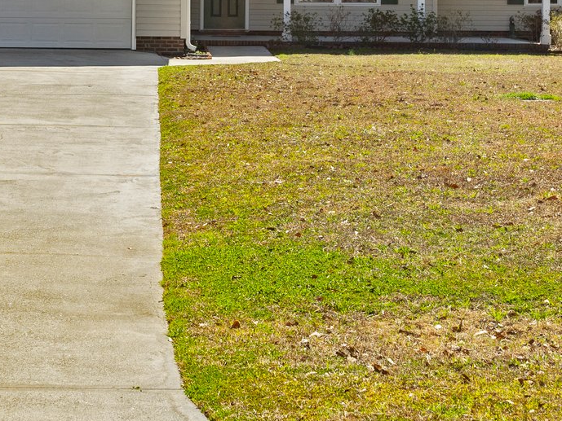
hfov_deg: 19.6
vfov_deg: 14.6
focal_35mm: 100
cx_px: 228
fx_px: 1624
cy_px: 29
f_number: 8
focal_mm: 35
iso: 100
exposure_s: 1/320
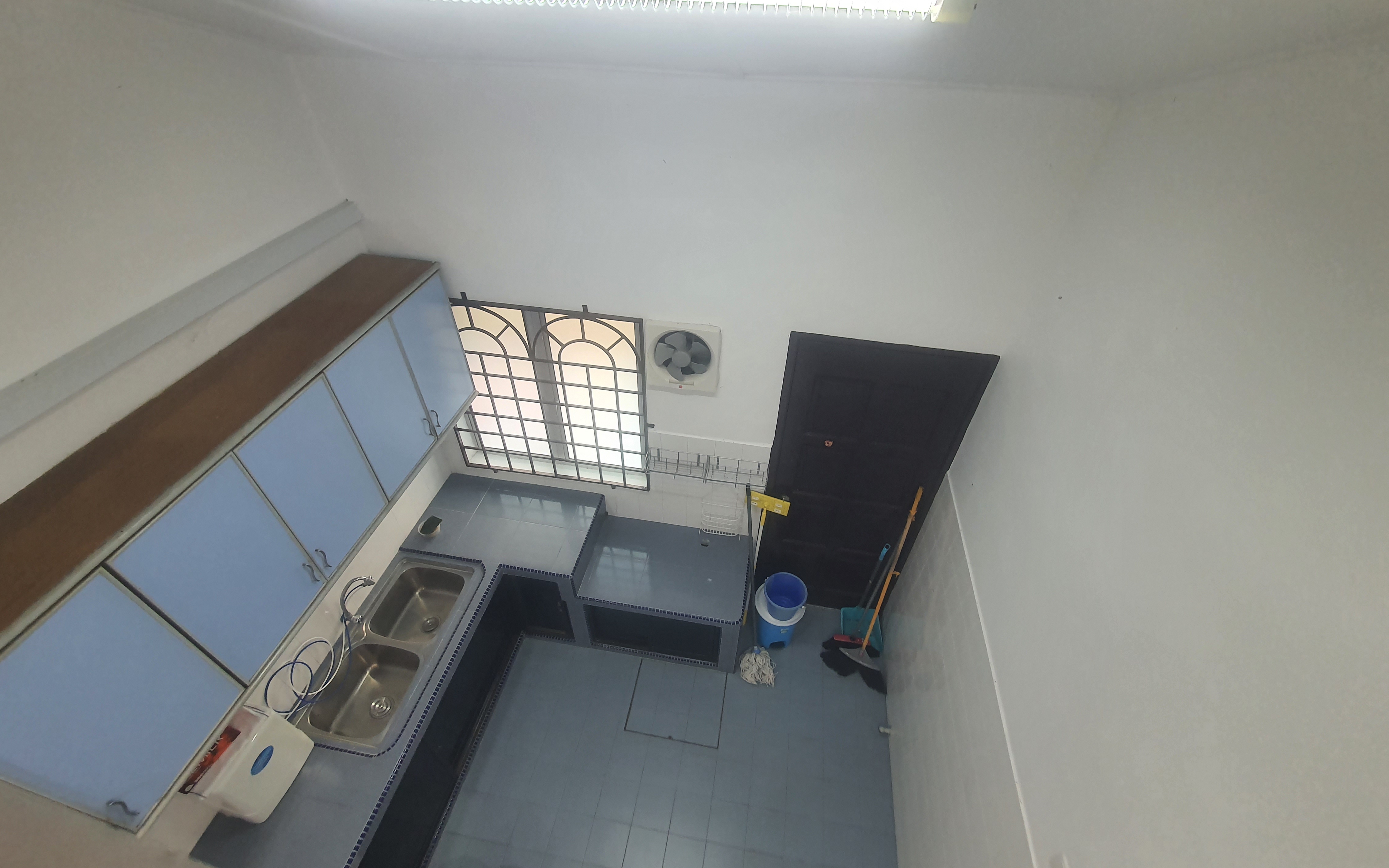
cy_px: 430
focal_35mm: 14
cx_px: 688
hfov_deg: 105.3
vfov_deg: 78.6
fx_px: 530
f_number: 2.2
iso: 160
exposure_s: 1/50
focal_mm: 1.8
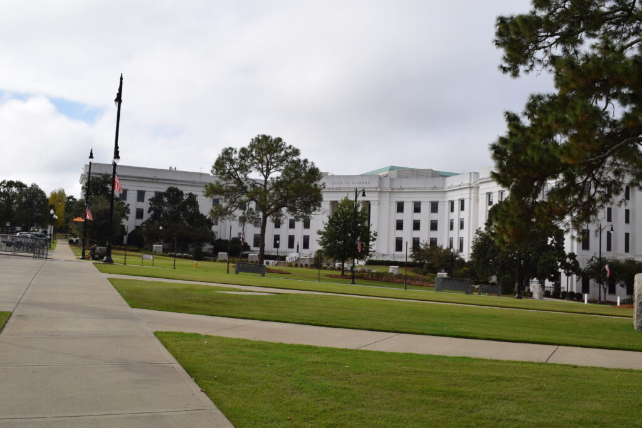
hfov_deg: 53.1
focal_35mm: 36
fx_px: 642
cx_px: 321
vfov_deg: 36.9
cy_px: 214
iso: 100
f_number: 13
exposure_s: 1/200
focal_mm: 24
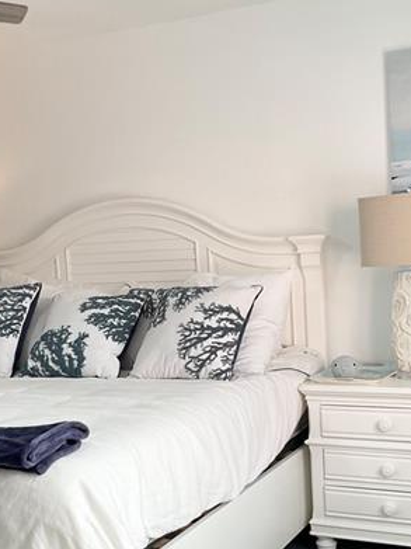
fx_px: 903
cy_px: 326
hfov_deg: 25.6
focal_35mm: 57
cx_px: 185
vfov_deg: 33.7
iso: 40
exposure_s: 1/120
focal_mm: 3
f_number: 1.8
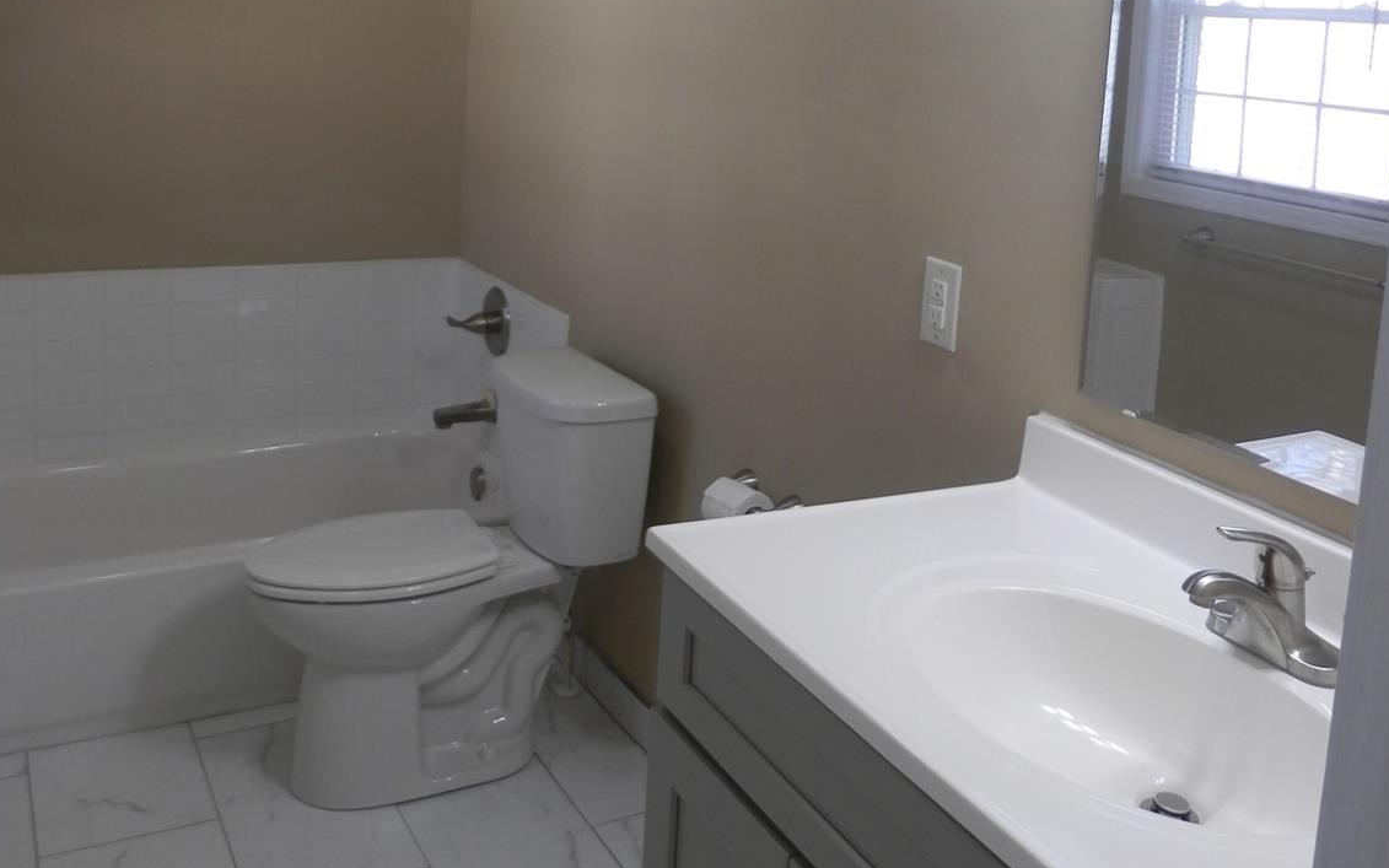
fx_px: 1363
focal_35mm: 36
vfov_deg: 34.3
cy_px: 183
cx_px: 696
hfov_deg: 54.0
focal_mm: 4.5
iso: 80
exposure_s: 1/40
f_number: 3
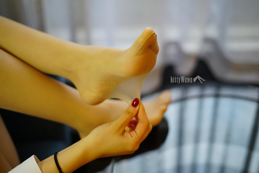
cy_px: 86
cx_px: 130
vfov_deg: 27.0
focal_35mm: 50
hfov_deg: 39.6
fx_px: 360
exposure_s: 1/60
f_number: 1.8
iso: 200
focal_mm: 50
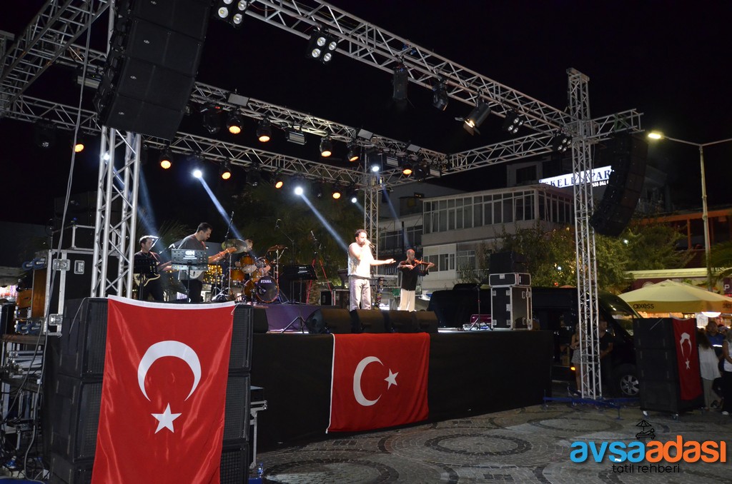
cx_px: 366
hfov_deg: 62.0
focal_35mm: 30
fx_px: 609
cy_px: 242
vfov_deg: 43.4
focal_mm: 20
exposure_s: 1/60
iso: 2800
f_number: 3.5
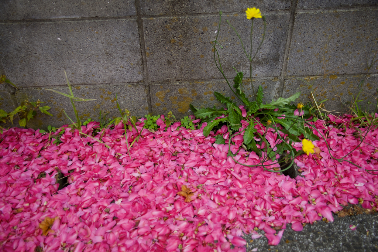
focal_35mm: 35
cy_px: 126
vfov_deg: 37.8
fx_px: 367
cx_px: 189
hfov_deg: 54.4
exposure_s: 1/100
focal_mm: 35
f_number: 4
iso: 100
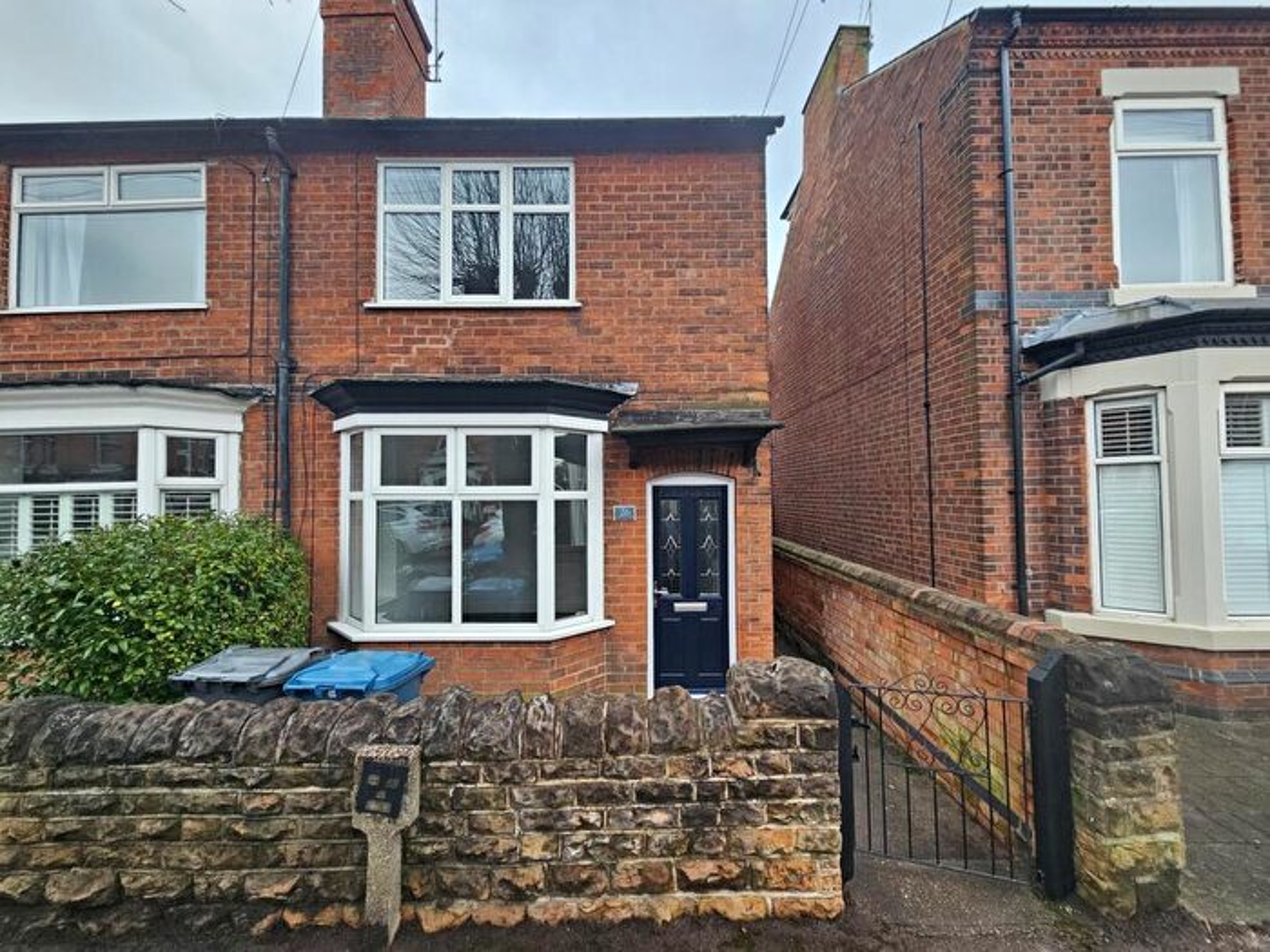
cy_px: 476
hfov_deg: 106.2
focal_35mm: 13
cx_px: 635
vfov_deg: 89.9
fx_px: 477
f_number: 2.2
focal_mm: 2.2
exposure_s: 1/100
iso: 64
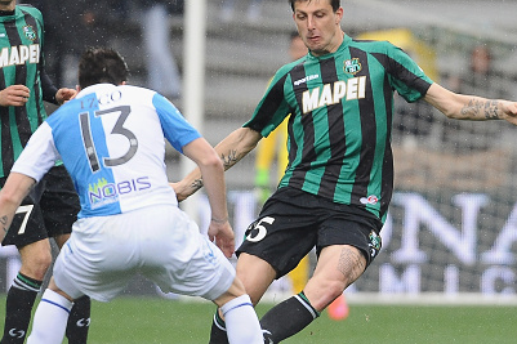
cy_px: 190
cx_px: 237
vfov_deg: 1.9
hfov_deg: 2.8
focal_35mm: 740
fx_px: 10622
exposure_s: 1/1250
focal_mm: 500
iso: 2500
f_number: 5.6
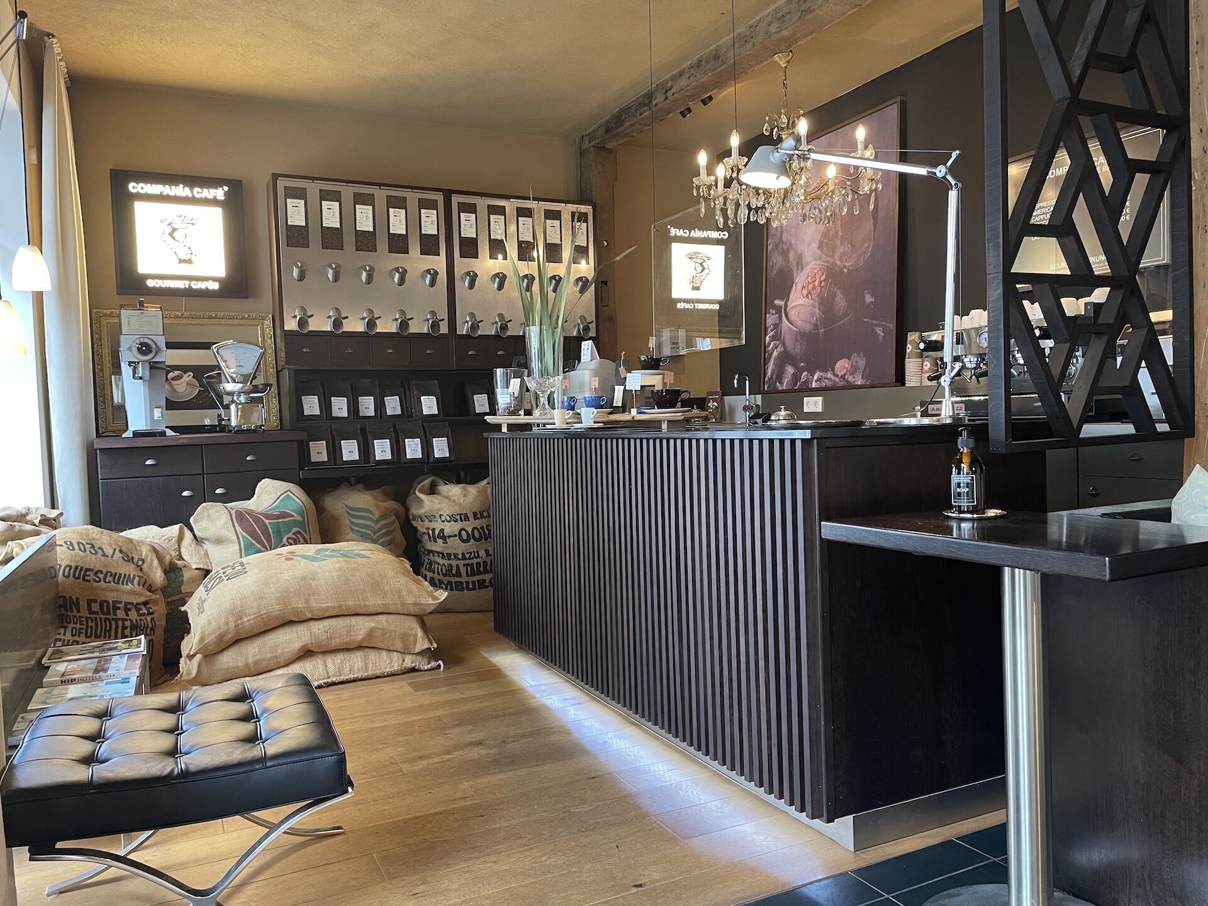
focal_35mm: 26
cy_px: 453
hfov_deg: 67.3
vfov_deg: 53.1
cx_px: 604
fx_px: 907
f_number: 1.6
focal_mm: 4.2
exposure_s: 1/50
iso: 200
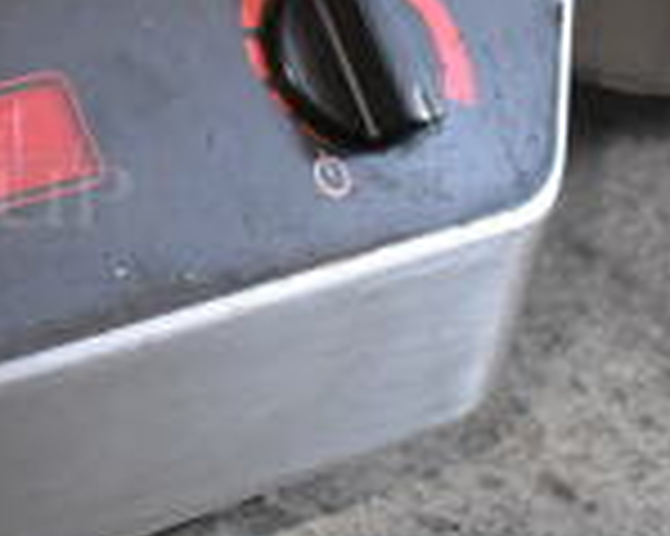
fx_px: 2396
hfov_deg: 14.8
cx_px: -328
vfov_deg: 12.6
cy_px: 9
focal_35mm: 121
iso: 2200
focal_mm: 21
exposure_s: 1/30
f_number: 3.8
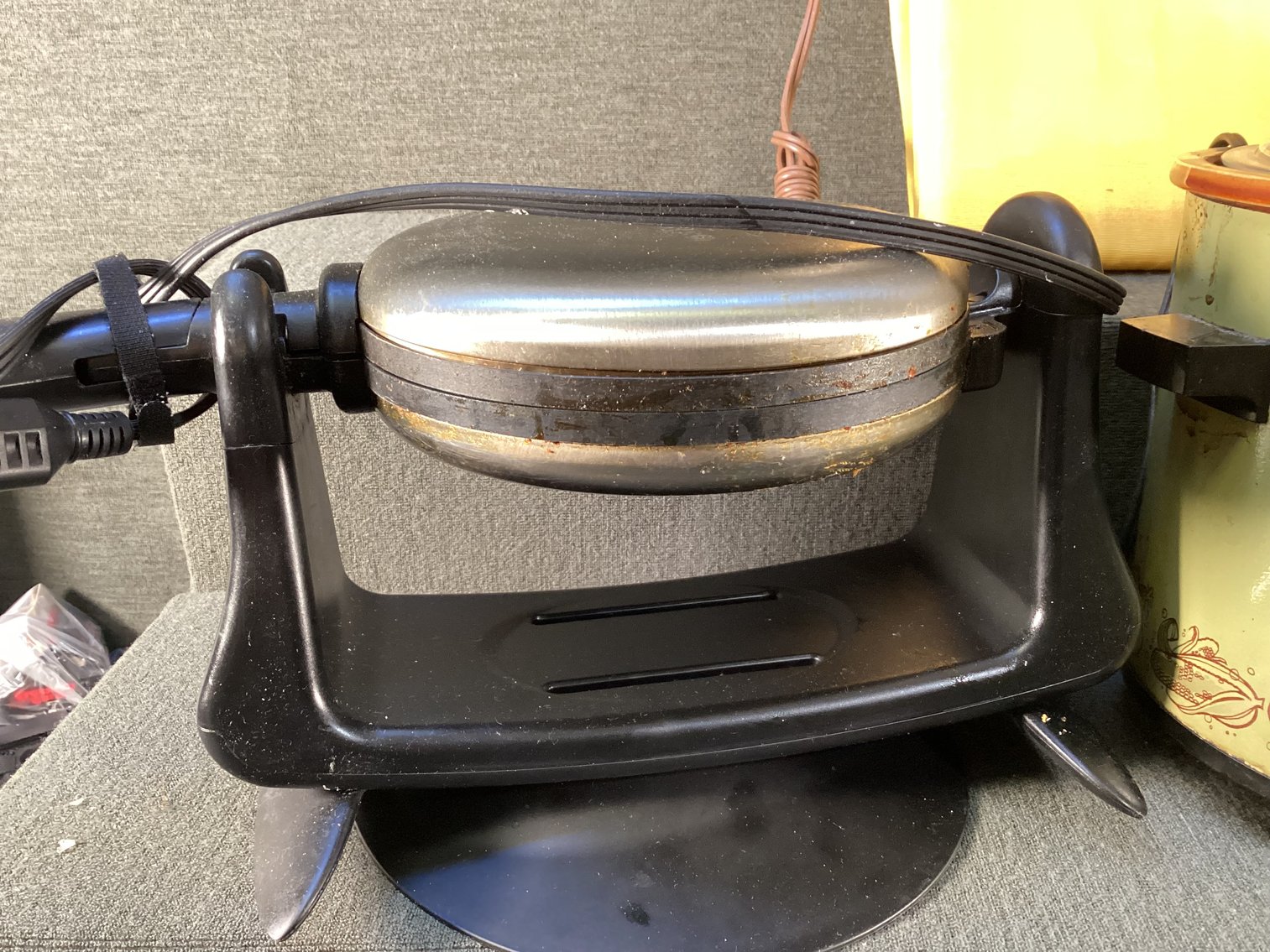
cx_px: 635
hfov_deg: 58.3
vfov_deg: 45.4
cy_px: 476
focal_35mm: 31
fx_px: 1137
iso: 250
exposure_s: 1/40
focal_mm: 3.3
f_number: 2.4
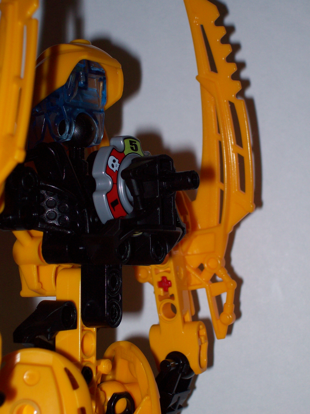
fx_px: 1039
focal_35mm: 87
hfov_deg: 17.0
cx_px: 155
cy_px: 207
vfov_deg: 22.5
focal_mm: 14.3
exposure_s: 1/112
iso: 80
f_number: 4.3
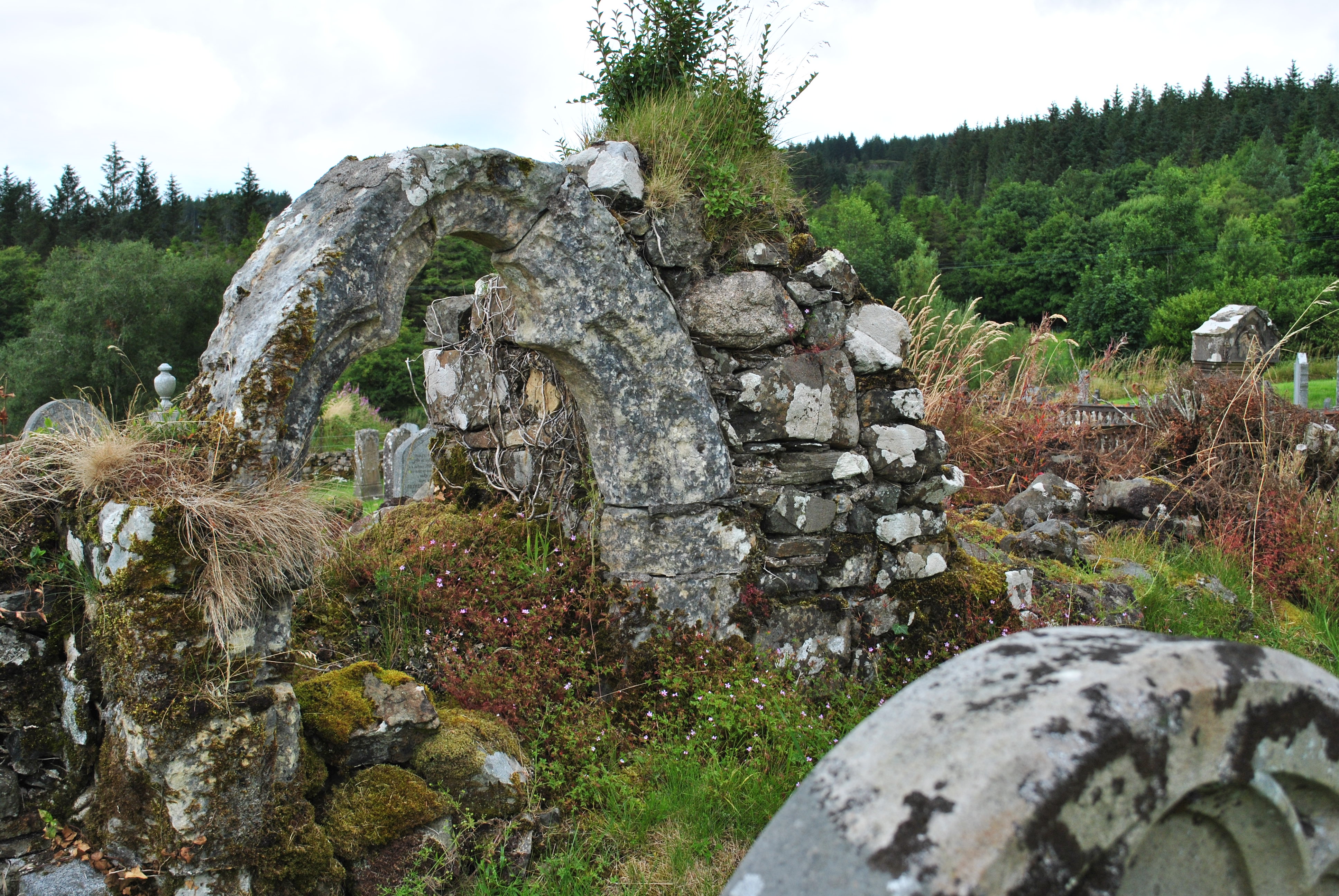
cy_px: 448
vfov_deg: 29.9
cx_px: 670
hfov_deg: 43.6
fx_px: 1676
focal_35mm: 45
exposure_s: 1/125
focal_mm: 30
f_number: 9
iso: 200
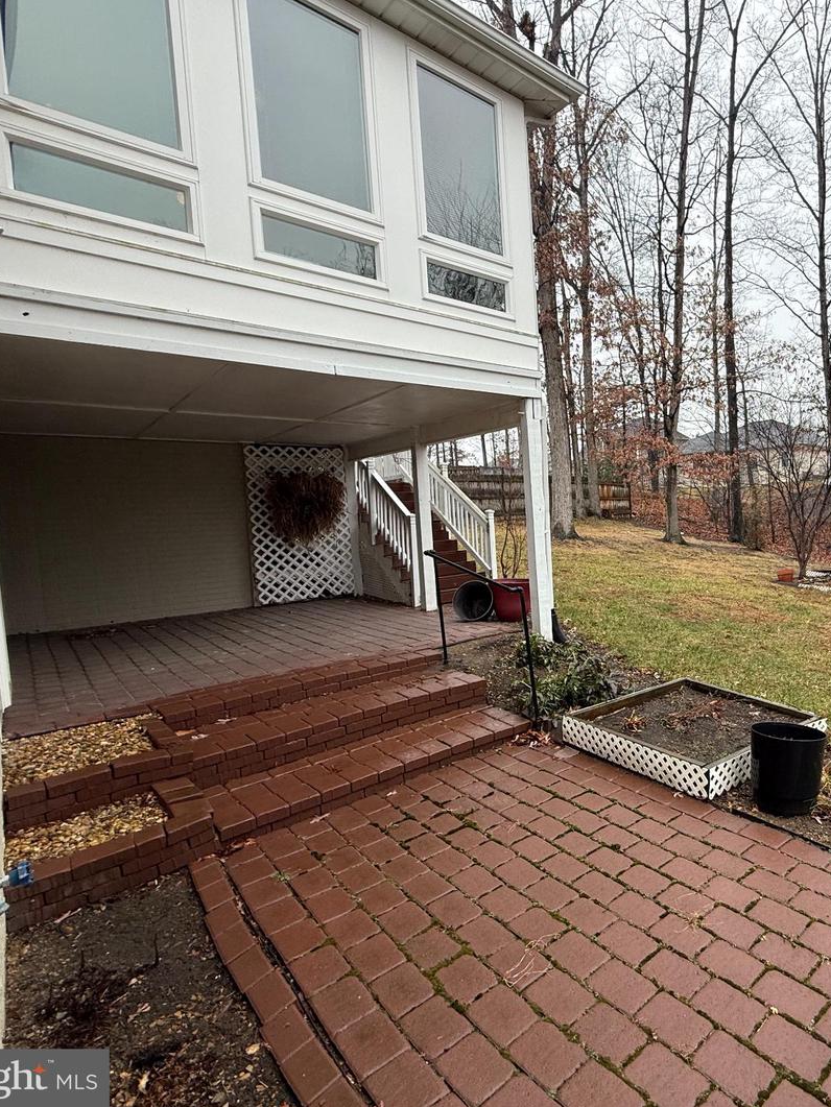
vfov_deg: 84.7
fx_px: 608
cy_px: 546
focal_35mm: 19
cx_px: 678
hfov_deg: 62.3
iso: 50
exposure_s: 1/118
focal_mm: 2.22
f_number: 2.2
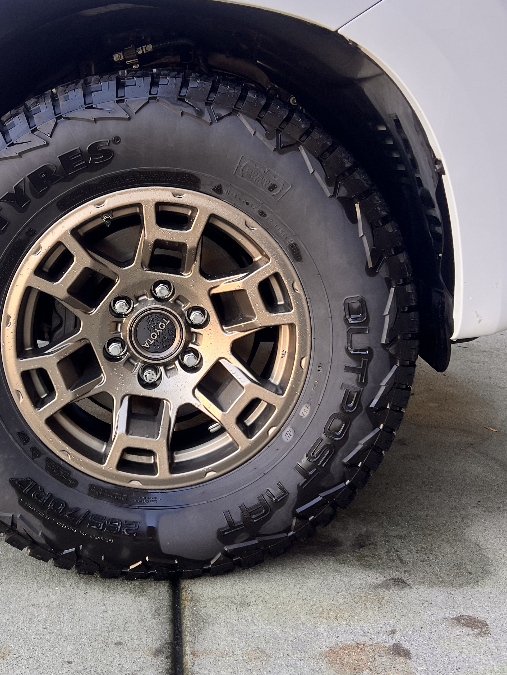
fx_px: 801
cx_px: 156
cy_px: 279
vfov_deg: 45.6
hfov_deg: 34.7
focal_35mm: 41
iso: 40
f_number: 1.5
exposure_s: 1/214
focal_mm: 5.7
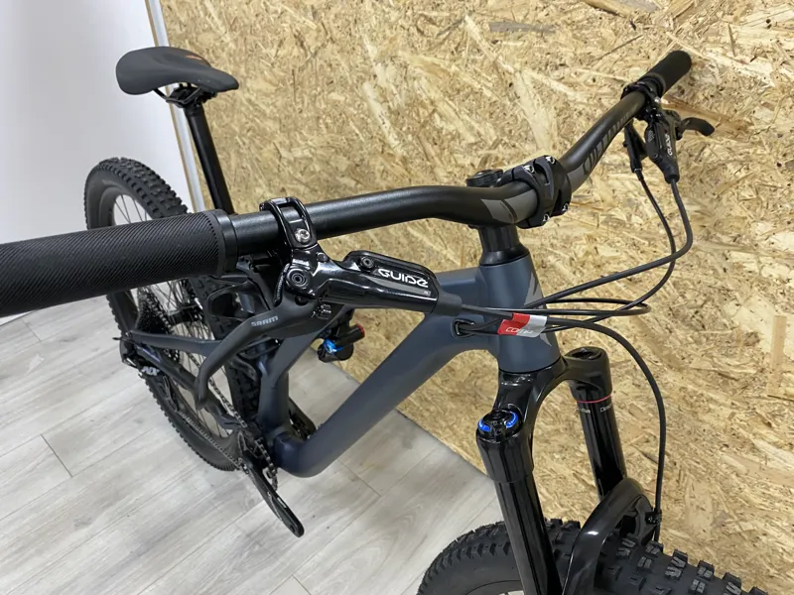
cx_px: 397
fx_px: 596
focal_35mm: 26
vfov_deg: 53.1
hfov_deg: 67.3
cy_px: 298
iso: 250
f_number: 1.8
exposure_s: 1/50
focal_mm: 4.25
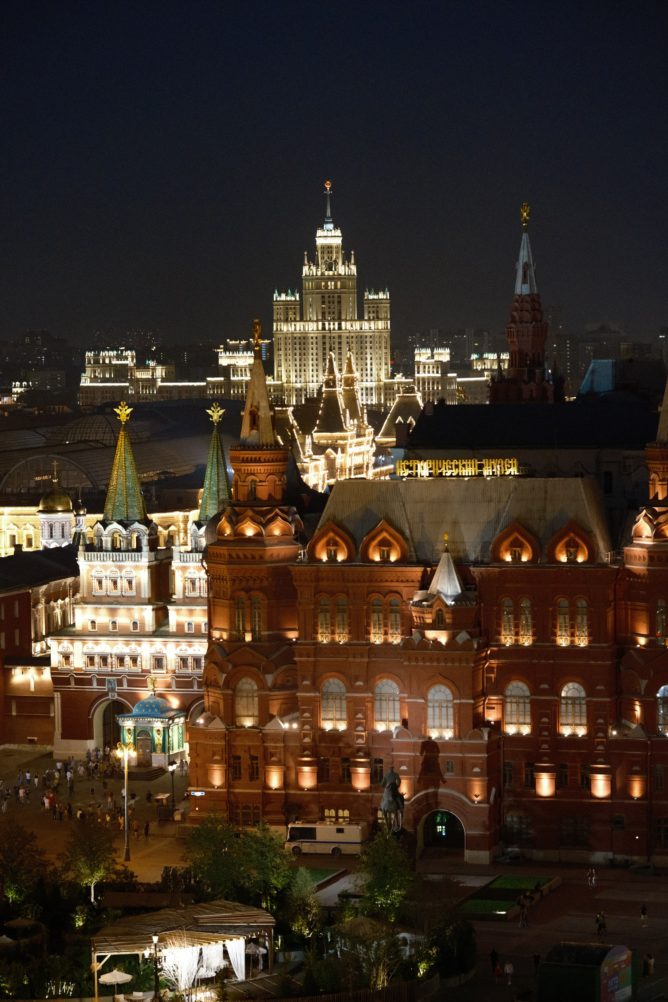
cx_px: 334
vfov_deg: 18.1
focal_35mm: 113
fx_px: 3145
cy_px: 501
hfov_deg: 12.1
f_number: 2
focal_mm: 75
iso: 3200
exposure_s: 1/100
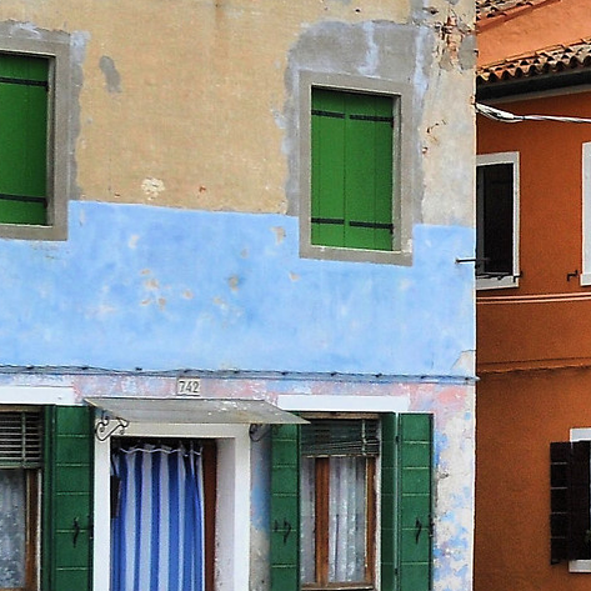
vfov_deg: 11.3
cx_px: 1002
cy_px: 345
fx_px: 2994
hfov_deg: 10.7
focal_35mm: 155
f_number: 8
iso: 200
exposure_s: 1/400
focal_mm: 24
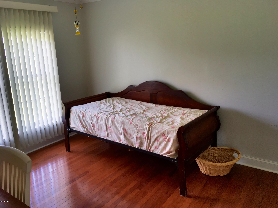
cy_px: 104
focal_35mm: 29
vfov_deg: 48.2
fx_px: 233
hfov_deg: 61.7
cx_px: 139
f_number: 2.2
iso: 25
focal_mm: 4.15
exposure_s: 1/120
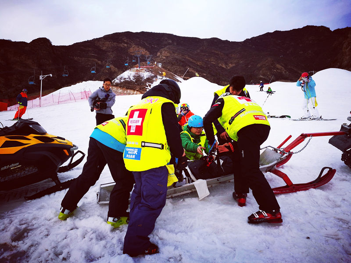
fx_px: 274
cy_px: 132
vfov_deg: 51.4
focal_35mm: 27
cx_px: 176
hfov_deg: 65.3
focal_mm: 4.5
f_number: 8
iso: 50
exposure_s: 1/544
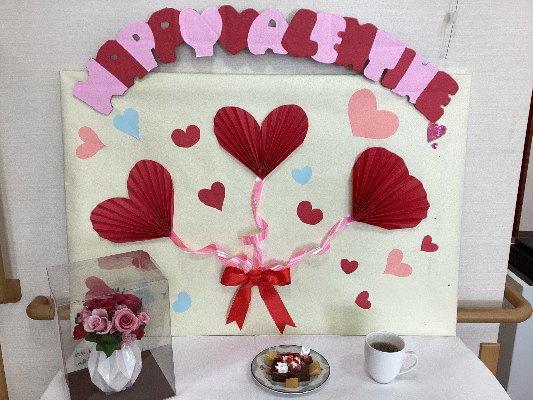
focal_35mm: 31
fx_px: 477
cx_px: 266
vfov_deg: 45.4
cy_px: 200
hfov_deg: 58.4
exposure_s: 1/100
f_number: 2.4
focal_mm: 3.3
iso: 80
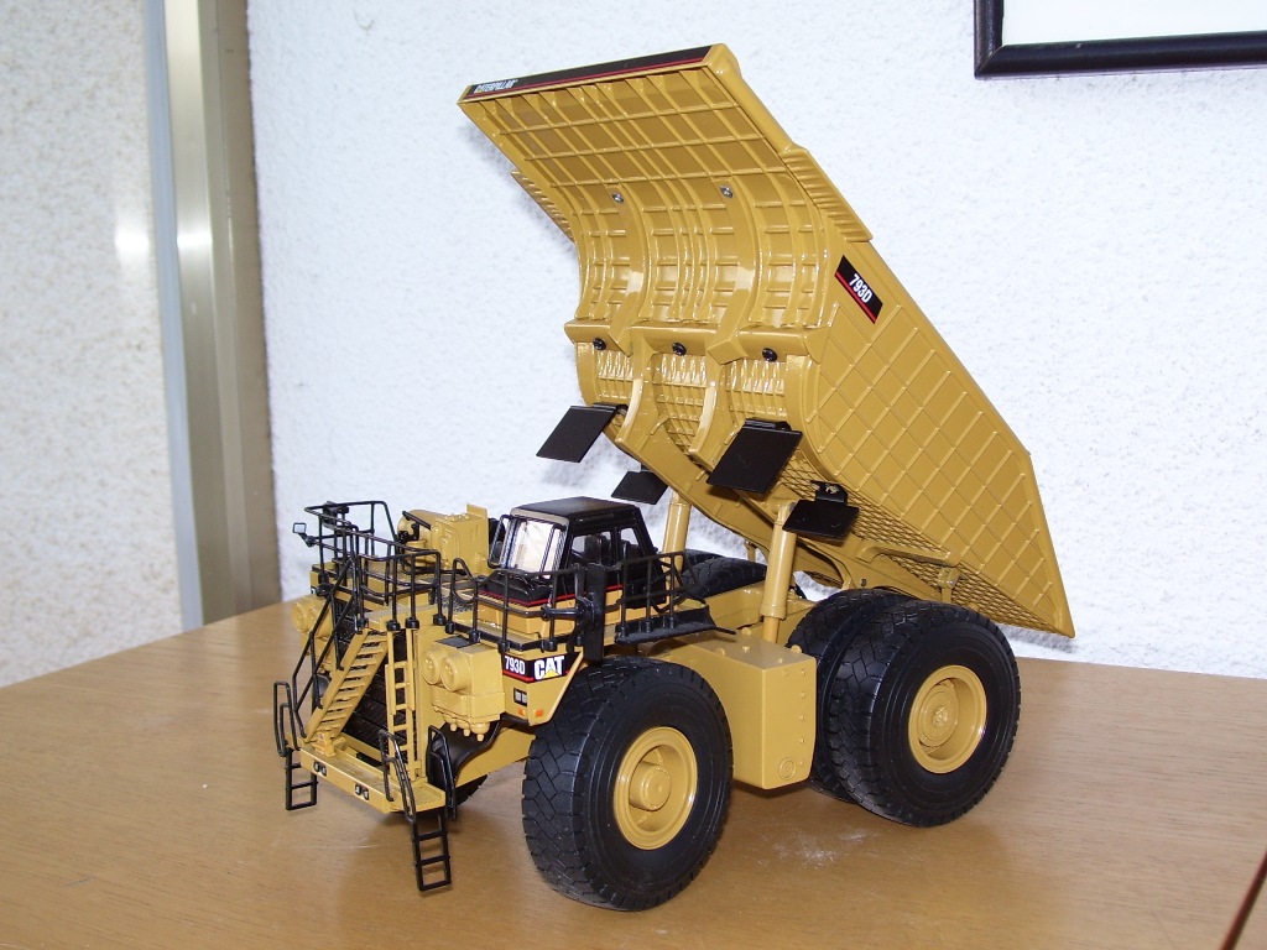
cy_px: 475
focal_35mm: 45
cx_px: 634
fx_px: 1647
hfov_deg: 42.1
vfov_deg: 32.2
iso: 80
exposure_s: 1/60
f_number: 3
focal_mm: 7.6
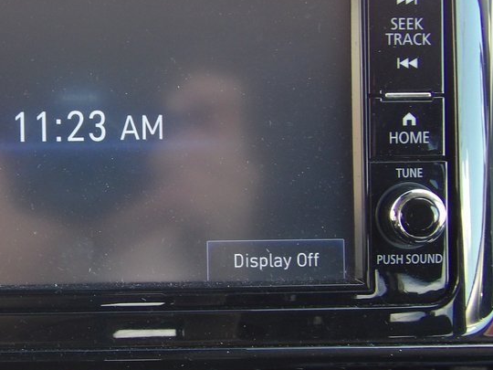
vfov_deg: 19.9
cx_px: 88
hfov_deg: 25.8
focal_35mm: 74
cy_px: 164
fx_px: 1054
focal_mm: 7
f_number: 3.7
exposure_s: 1/40
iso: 156
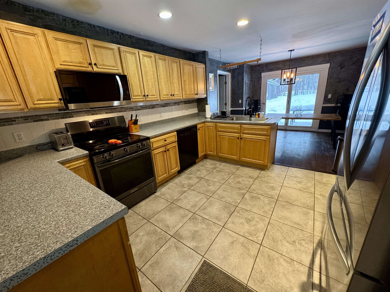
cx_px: 195
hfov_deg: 102.1
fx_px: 158
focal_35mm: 14
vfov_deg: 85.7
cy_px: 146
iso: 200
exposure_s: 1/60
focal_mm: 2.22
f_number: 2.2
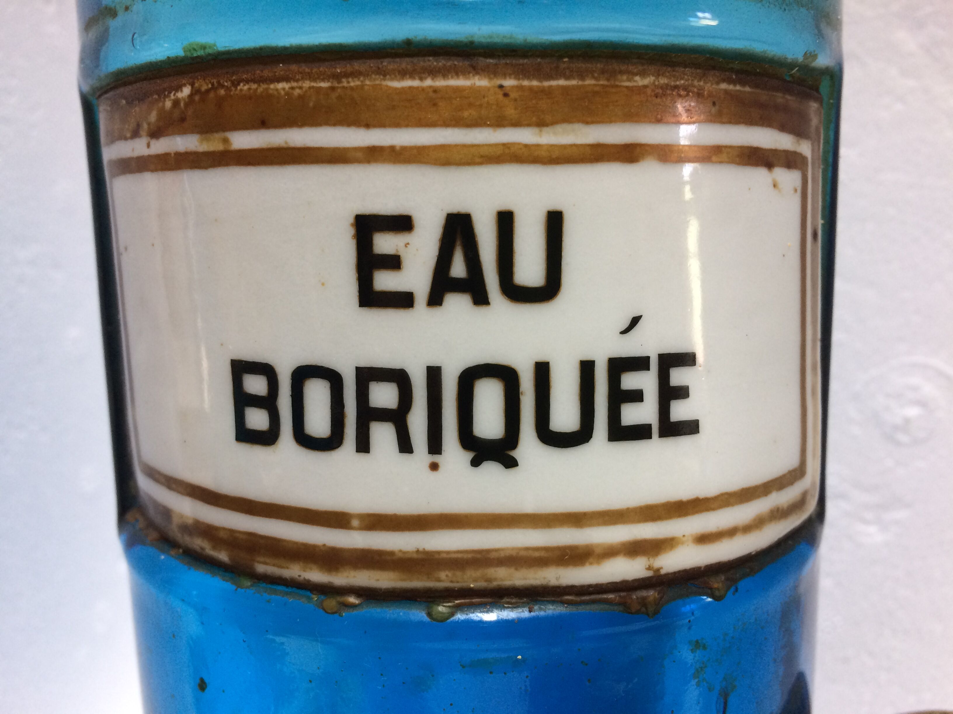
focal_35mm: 29
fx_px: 798
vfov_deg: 48.2
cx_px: 476
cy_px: 357
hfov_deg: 61.7
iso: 125
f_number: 2.2
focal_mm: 4.15
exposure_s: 1/33
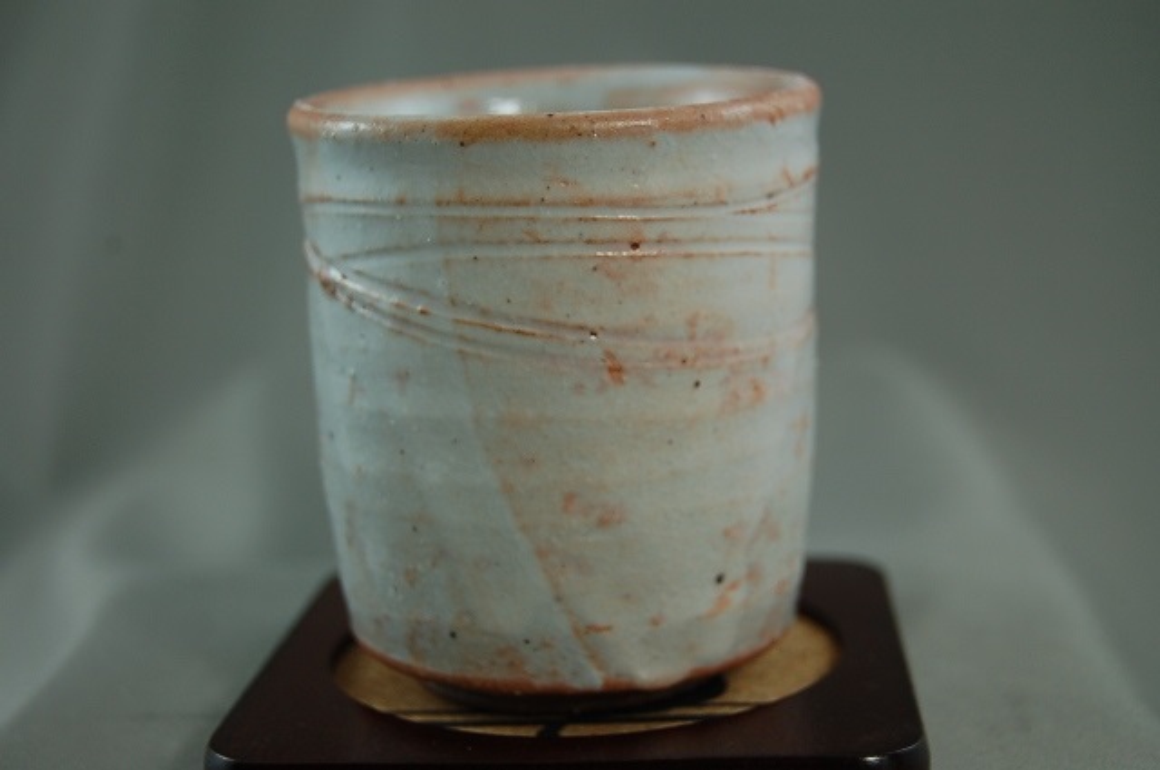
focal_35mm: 63
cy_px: 385
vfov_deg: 21.5
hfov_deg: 31.9
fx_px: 2027
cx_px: 580
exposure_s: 1/30
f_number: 5.3
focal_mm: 42
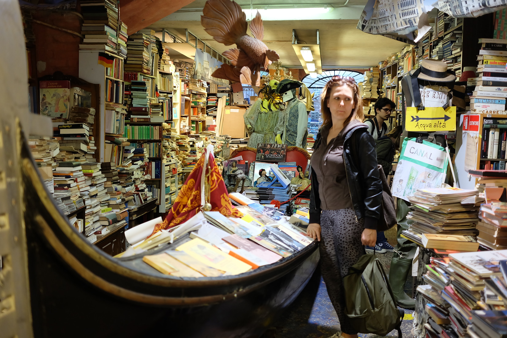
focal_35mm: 41
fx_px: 577
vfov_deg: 32.6
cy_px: 169
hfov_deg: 47.4
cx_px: 254
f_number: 2.8
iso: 800
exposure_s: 1/56
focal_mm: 27
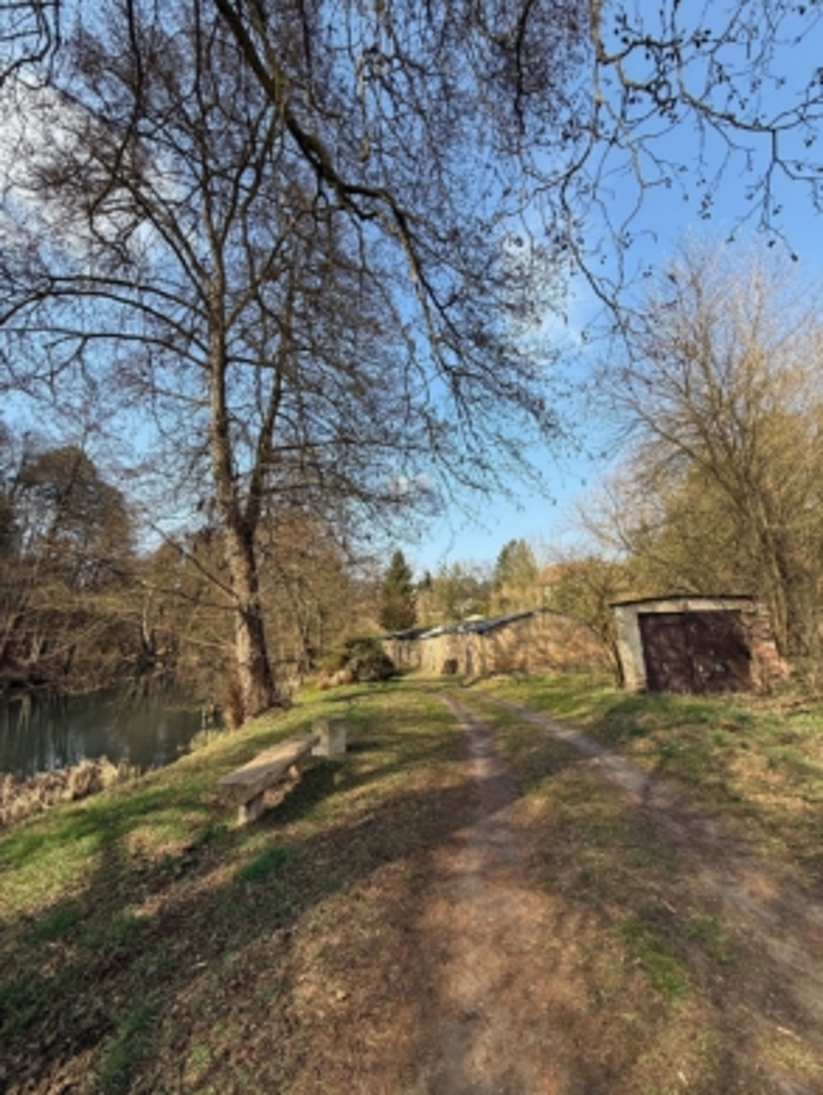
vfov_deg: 102.0
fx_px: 443
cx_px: 412
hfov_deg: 85.7
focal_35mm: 14
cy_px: 548
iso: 50
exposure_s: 1/1017
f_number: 2.2
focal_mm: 2.22
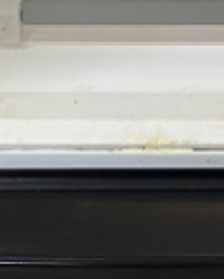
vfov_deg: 10.1
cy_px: -454
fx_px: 1315
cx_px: 173
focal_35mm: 159
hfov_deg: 9.7
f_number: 1.8
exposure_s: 1/100
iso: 125
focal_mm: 6.9
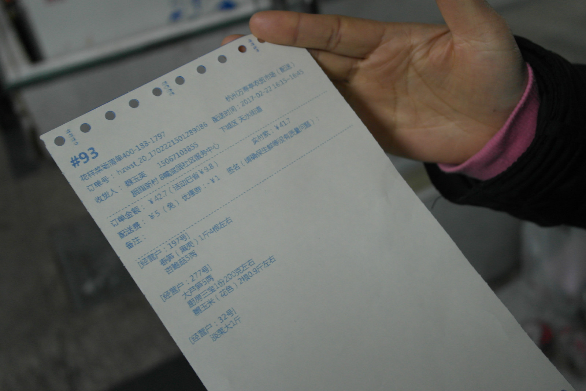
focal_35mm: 36
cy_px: 196
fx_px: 586
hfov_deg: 53.1
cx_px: 293
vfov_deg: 36.9
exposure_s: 1/20
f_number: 3.5
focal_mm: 24
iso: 800
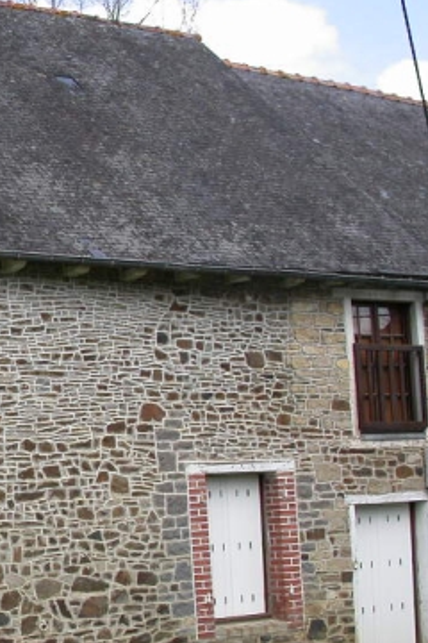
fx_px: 1337
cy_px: 368
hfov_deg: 17.0
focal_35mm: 75
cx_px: -150
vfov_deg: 27.0
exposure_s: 1/239
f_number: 6
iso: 100
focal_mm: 7.85
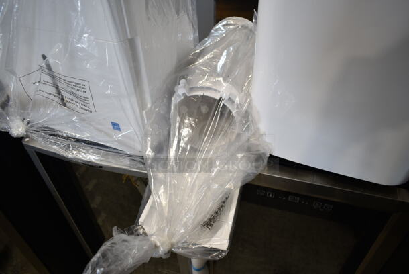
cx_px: 204
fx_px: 307
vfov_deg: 48.0
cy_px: 137
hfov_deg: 67.3
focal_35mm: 27
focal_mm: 18
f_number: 3.5
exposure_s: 1/30
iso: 180
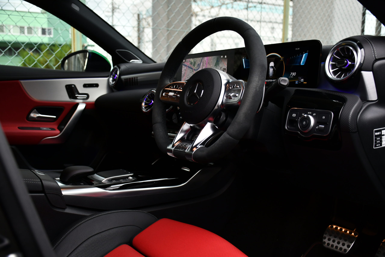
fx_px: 417
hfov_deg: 49.6
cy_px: 128
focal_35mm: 39
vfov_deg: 34.2
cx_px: 192
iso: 450
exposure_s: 1/40
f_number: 3.8
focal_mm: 26
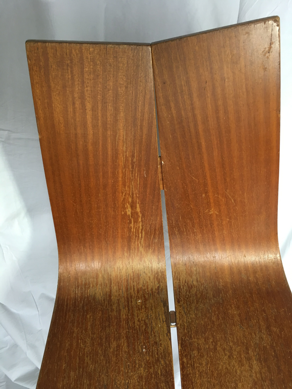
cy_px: 194
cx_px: 146
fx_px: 326
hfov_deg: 48.2
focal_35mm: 29
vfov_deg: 61.7
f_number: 2.2
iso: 100
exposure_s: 1/33
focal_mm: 4.15
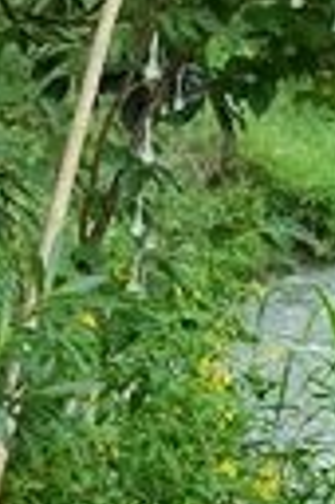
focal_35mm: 122
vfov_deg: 16.8
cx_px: -416
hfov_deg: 10.0
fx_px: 1707
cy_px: 177
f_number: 2.8
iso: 125
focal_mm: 8.8
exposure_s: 1/250
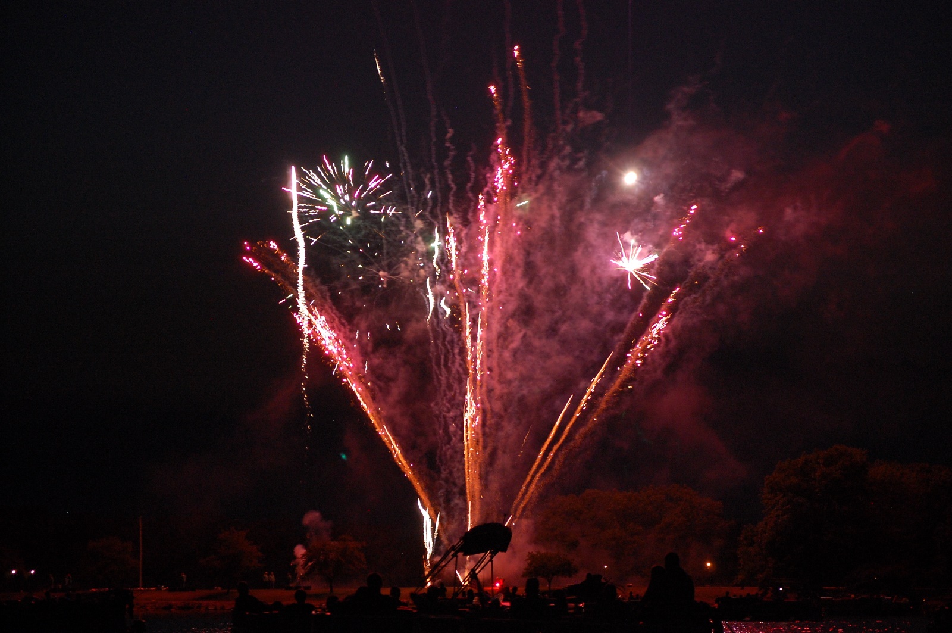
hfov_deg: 17.1
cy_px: 316
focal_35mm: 120
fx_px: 3170
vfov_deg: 11.4
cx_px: 476
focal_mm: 80
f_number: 4.5
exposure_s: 1/13
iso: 800
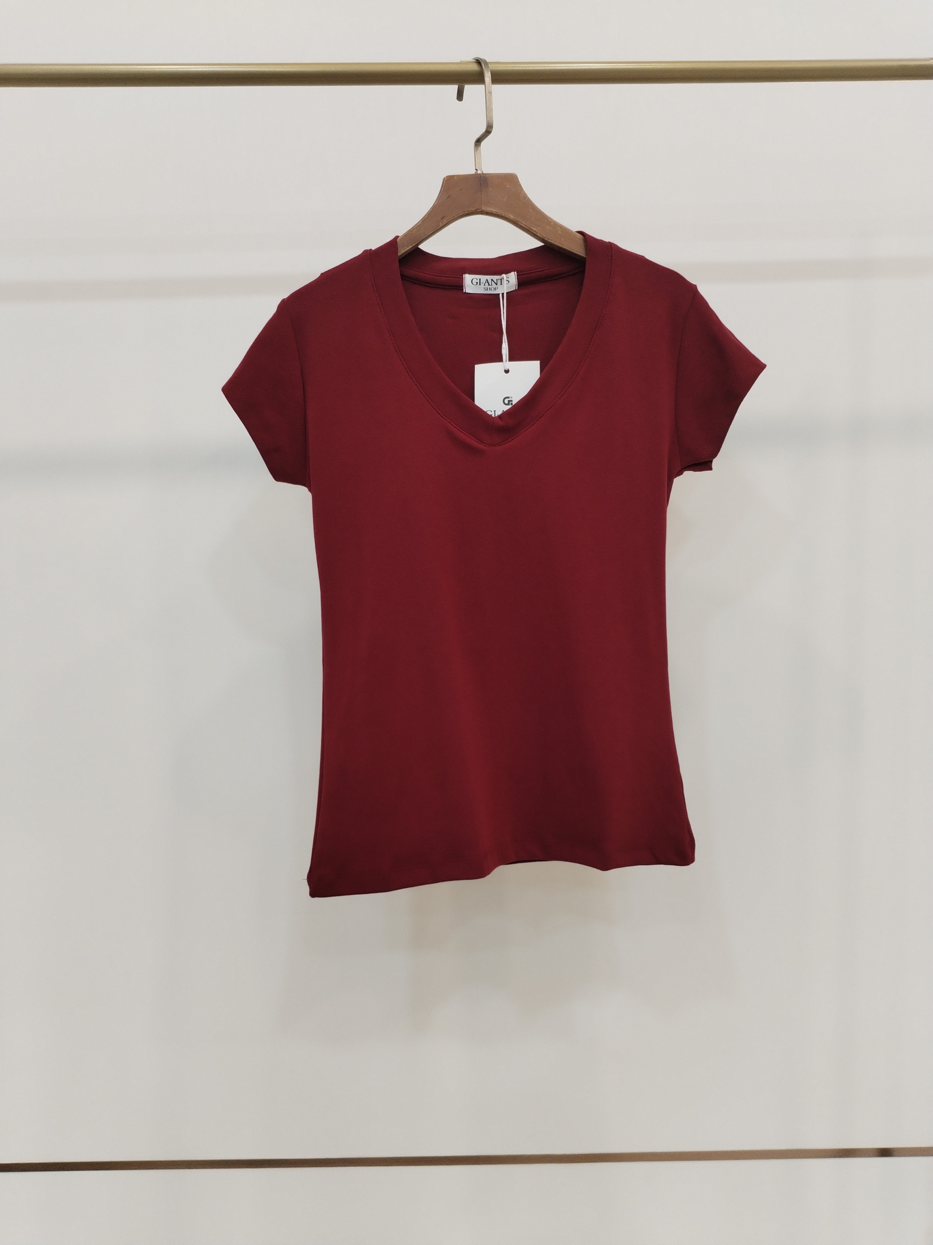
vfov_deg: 61.7
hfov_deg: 48.2
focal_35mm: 29
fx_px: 1042
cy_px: 622
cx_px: 466
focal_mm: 4.75
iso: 350
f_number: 1.8
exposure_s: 1/60
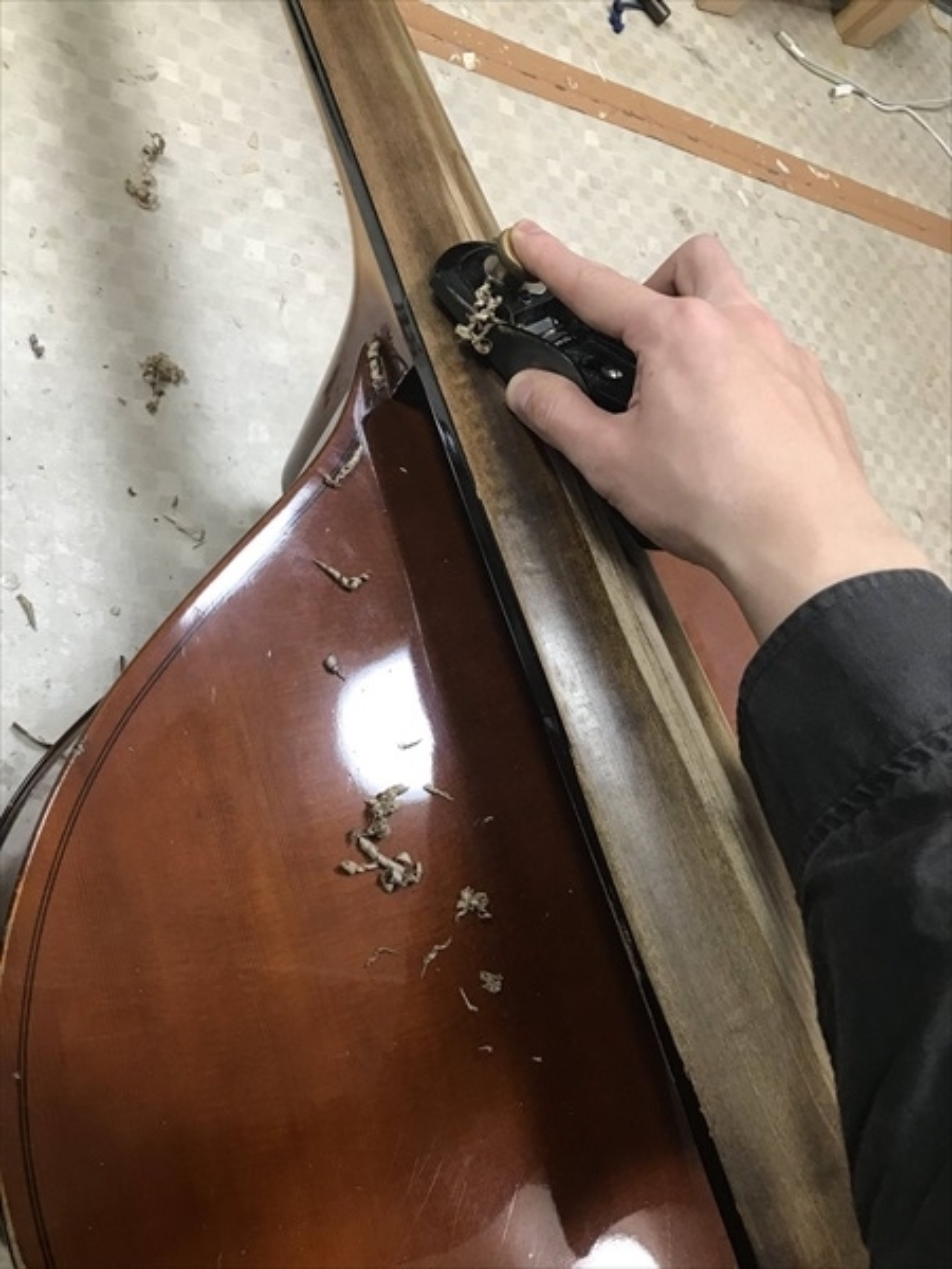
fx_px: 1027
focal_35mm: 28
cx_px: 476
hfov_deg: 49.7
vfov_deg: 63.4
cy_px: 634
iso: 40
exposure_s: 1/17
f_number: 1.8
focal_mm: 3.99
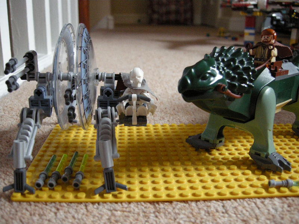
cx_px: 150
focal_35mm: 35
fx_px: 302
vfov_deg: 40.7
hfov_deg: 52.6
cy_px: 112
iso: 400
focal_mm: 7.5
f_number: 2.7
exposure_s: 1/47.3
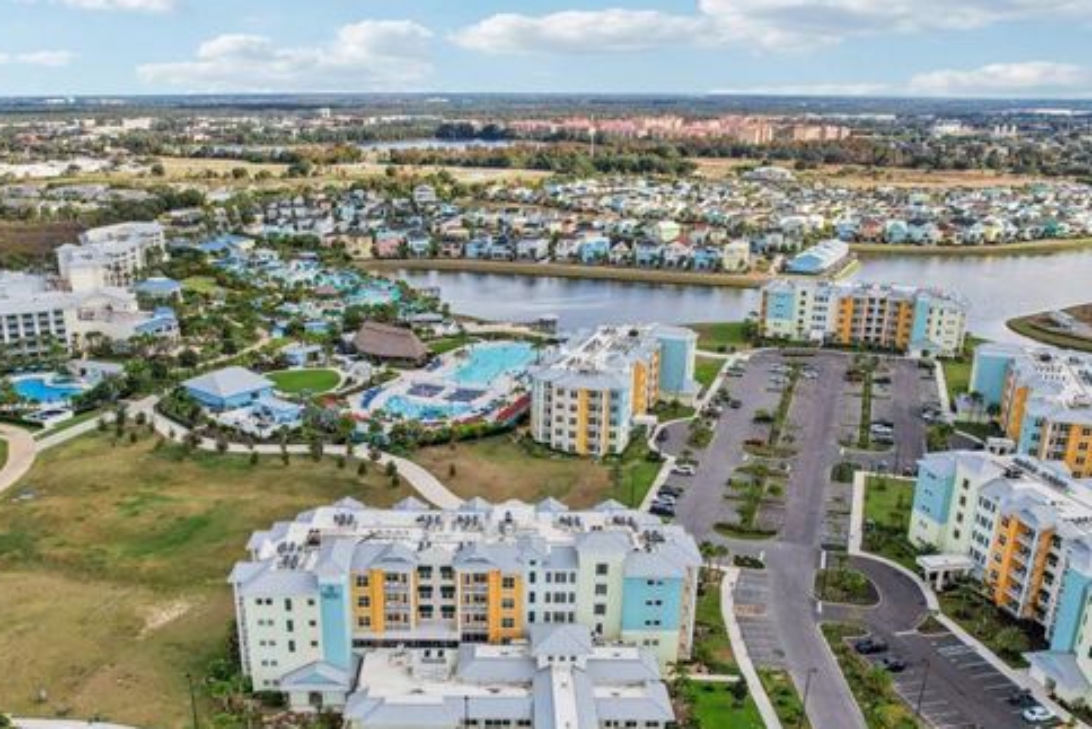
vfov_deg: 40.6
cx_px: 479
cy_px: 484
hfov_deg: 58.5
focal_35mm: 32
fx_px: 971
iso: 150
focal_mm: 8.4
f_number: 2.8
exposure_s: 1/1600
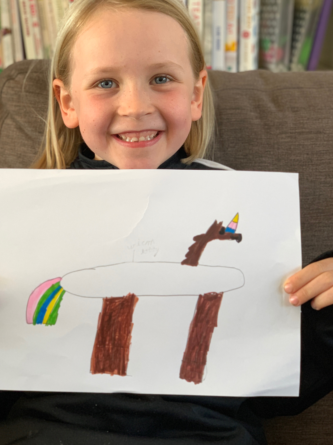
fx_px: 846
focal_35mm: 66
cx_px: 126
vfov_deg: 29.4
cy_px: 217
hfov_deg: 22.2
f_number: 2.4
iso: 125
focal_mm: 6
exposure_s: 1/75
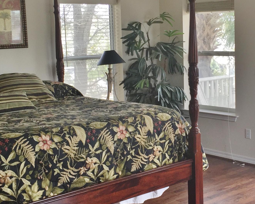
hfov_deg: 29.4
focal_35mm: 64
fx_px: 483
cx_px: 172
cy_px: 90
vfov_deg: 23.8
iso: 32
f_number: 2.2
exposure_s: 1/60
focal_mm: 4.15
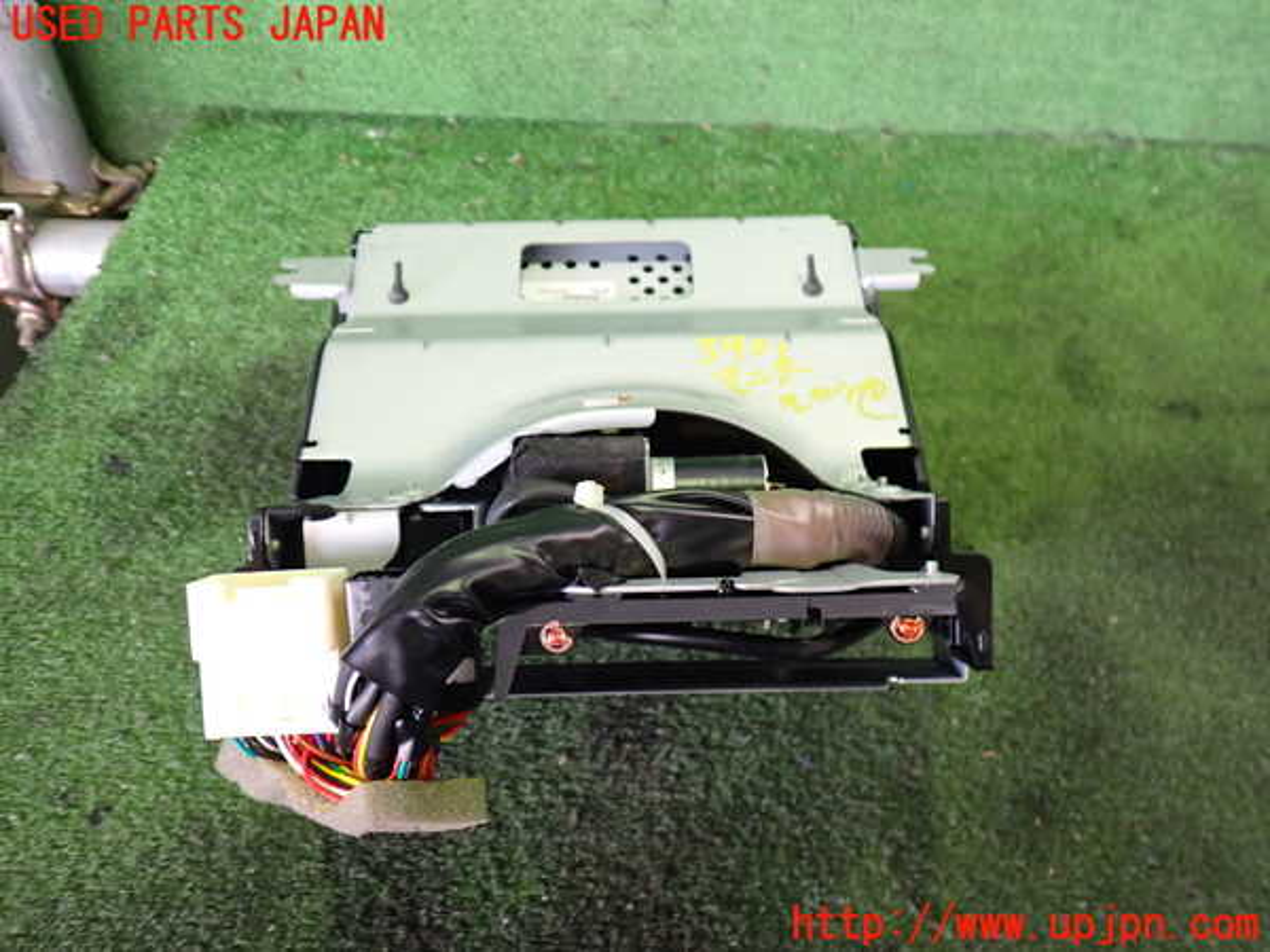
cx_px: 635
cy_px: 476
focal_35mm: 30
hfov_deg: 60.0
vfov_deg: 46.8
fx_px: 1101
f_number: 2.3
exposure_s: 1/30
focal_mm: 5.4
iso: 320
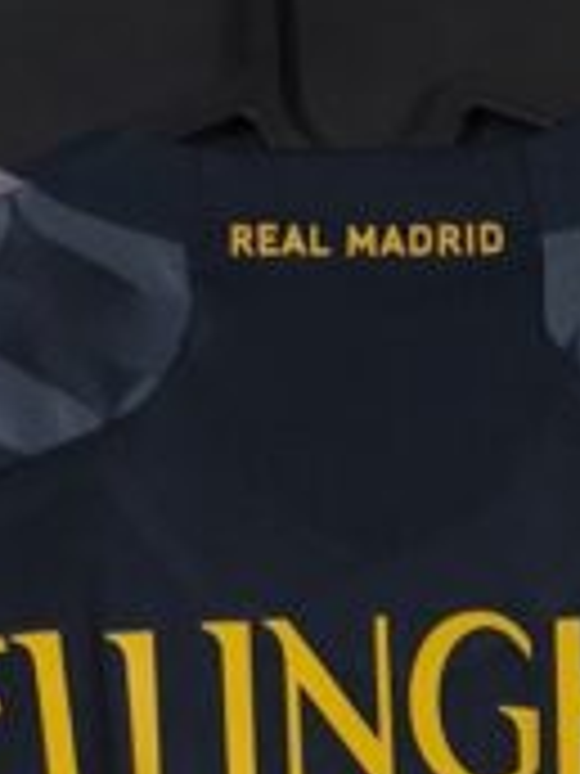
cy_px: 1570
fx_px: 2390
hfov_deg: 13.8
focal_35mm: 107
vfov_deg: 14.9
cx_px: 400
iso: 400
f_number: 1.6
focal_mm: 6.57
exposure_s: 1/160
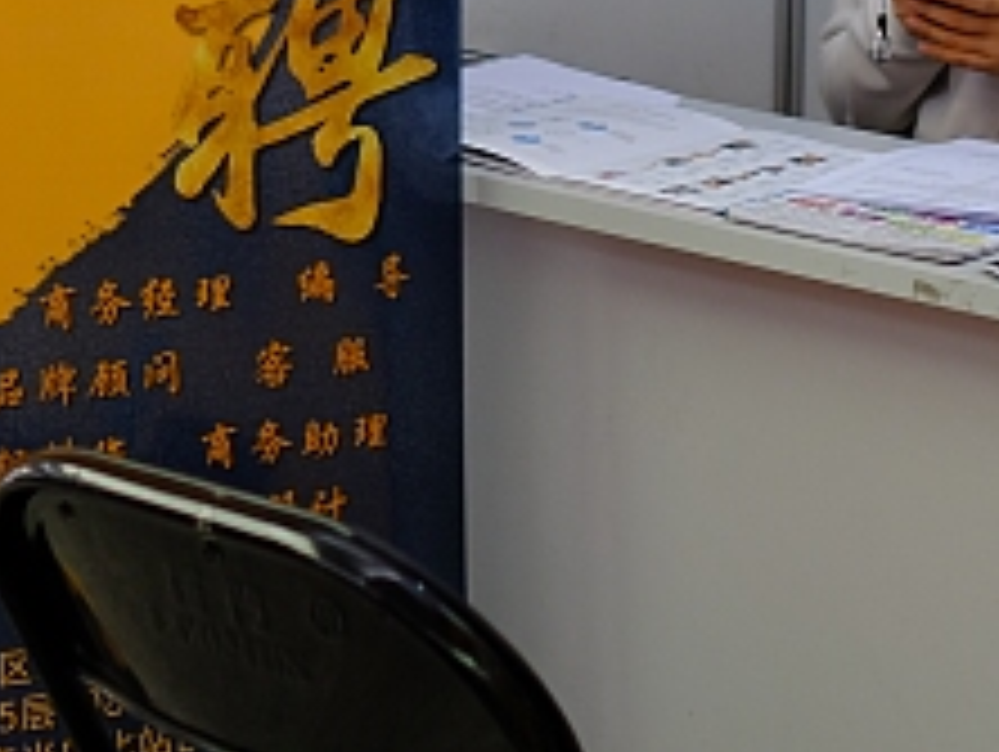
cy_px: -430
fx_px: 3496
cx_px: 792
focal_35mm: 121
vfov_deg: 11.7
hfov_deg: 16.2
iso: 250
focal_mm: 23
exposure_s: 1/125
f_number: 1.4
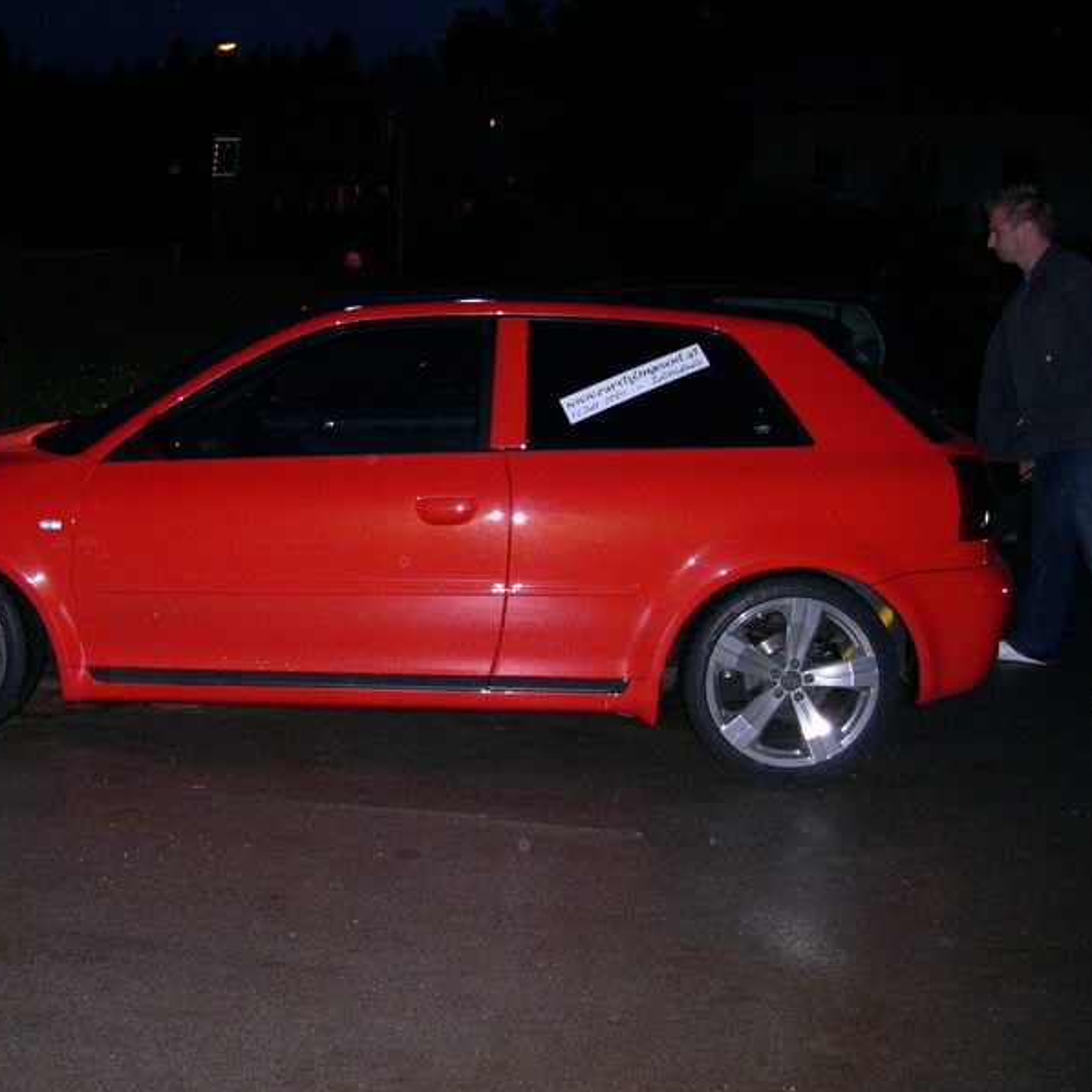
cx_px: 388
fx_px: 1606
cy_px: 547
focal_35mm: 45
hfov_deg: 37.3
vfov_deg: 37.6
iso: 400
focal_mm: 8
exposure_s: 1/60
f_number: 2.8
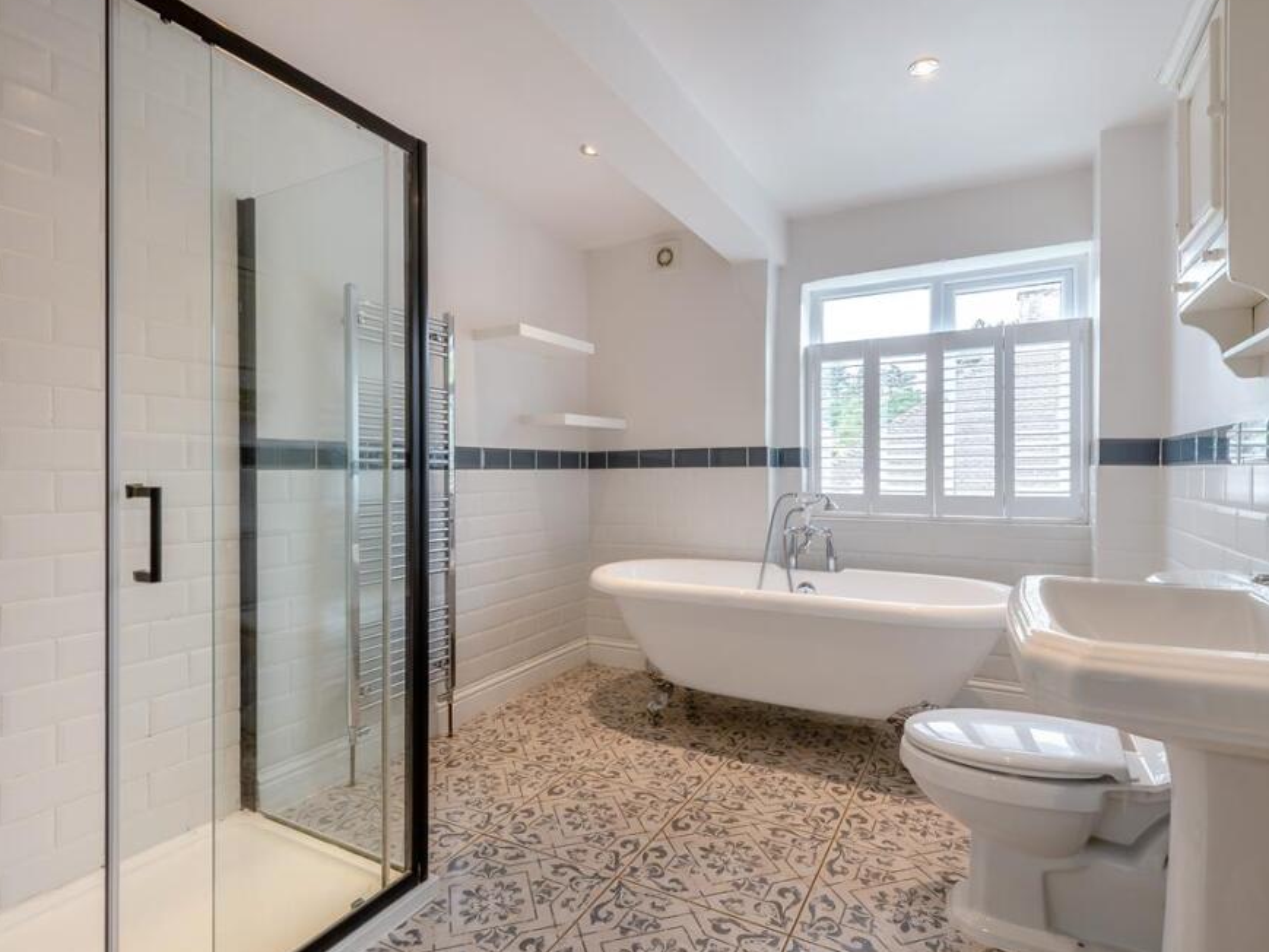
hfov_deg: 91.0
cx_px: 647
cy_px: 477
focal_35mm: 17
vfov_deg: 74.7
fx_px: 623
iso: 160
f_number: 8
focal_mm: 10
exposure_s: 1/20
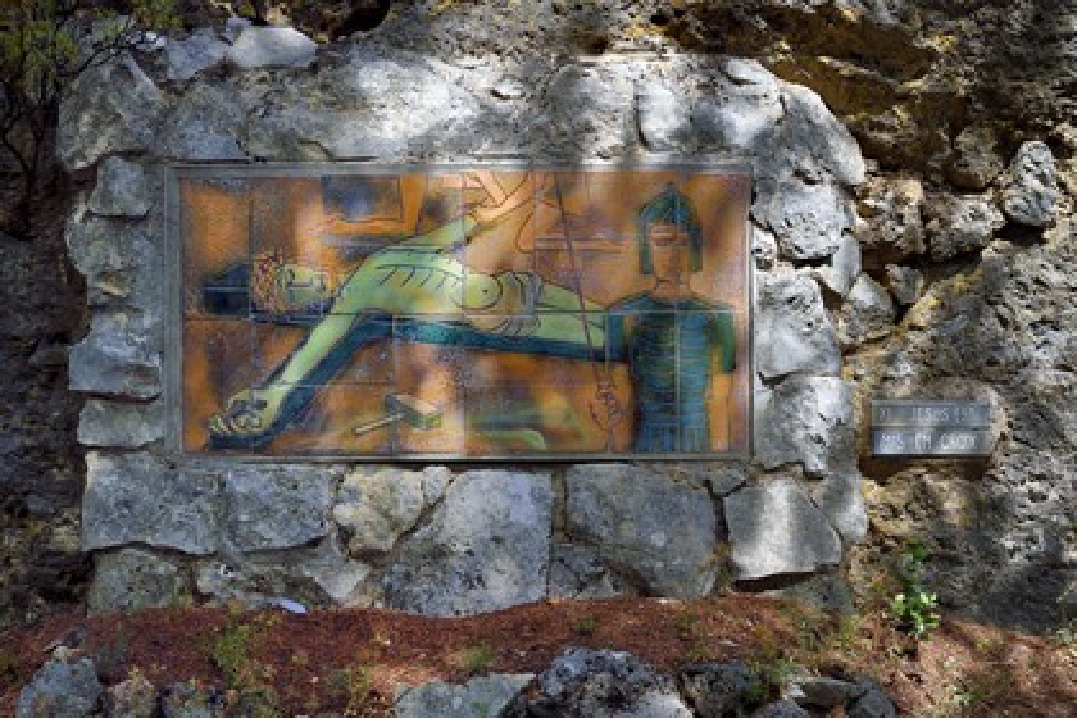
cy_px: 359
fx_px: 1137
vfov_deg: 35.1
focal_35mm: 38
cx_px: 538
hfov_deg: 50.7
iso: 200
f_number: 9
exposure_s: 1/250
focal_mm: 38
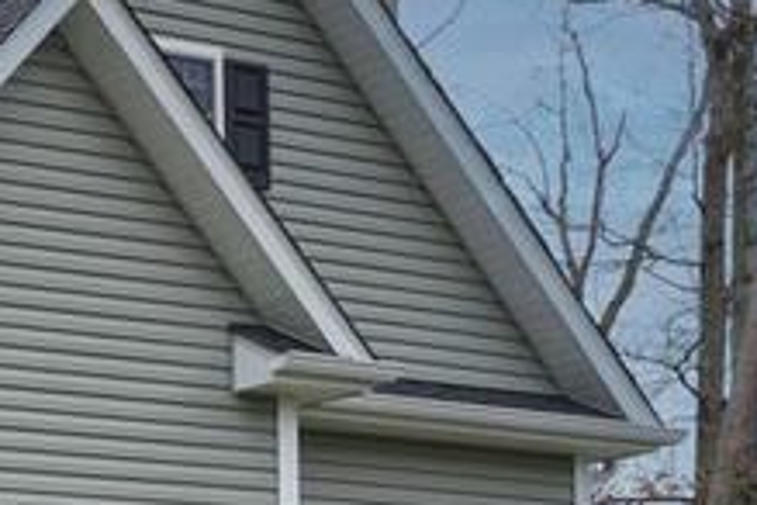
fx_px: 2208
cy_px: 827
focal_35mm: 105
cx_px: -840
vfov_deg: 12.2
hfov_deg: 15.1
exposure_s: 1/100
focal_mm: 16
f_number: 5
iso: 100
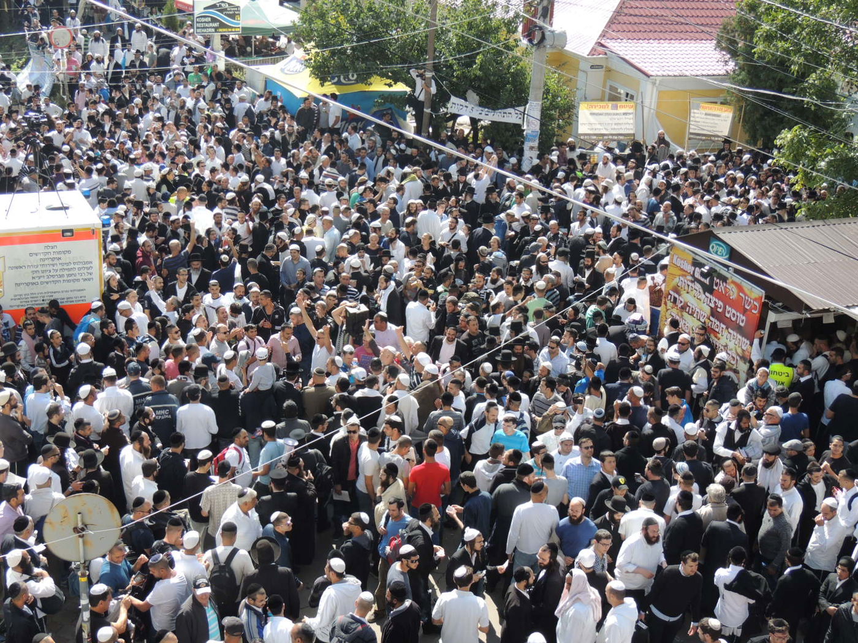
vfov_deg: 29.1
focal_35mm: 50
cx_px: 429
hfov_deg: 38.2
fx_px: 1239
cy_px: 322
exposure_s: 1/400
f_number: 3.6
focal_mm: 8.9
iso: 100
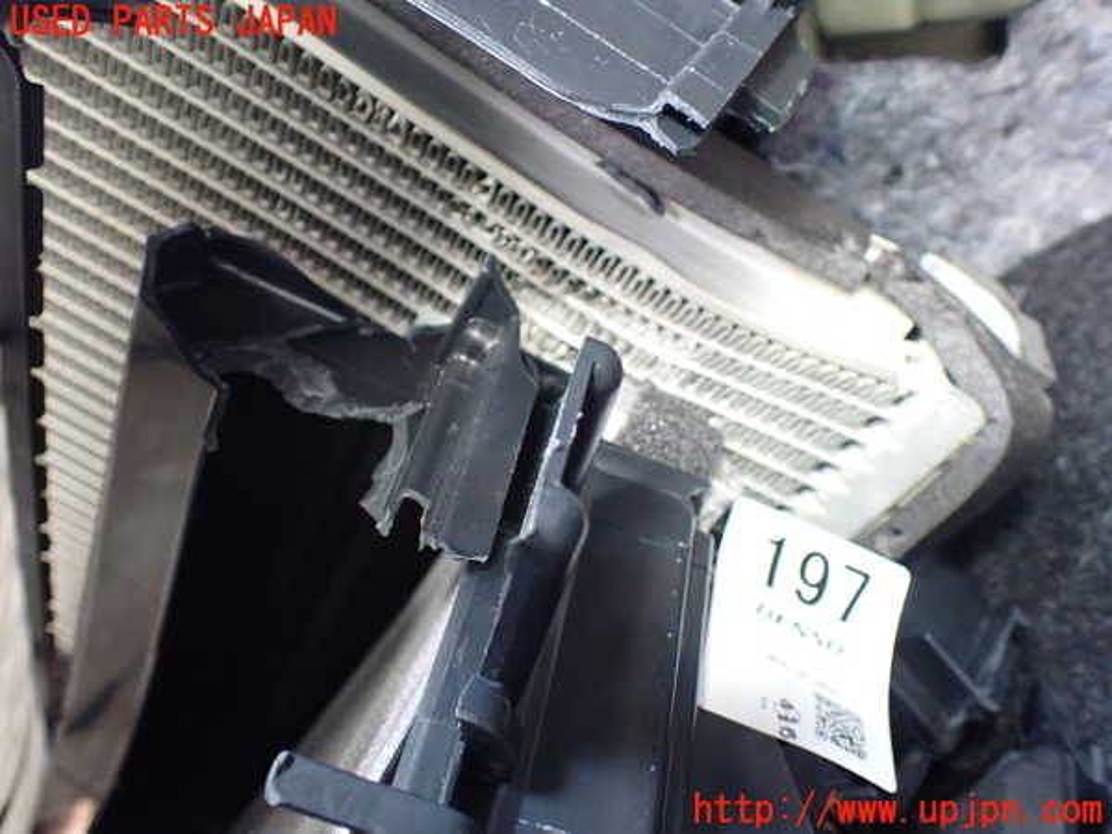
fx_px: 964
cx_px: 556
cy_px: 417
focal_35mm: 30
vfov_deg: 46.8
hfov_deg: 60.0
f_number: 2.3
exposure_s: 1/50
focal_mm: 5.4
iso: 800
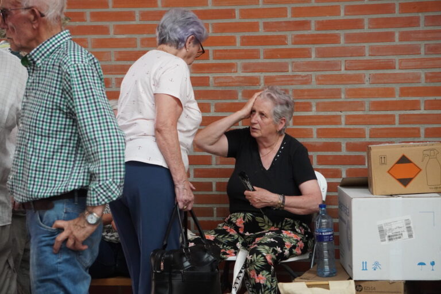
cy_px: 147
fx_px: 1580
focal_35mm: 129
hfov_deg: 15.9
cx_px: 220
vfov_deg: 10.6
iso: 2500
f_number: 5
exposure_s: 1/160
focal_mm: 86
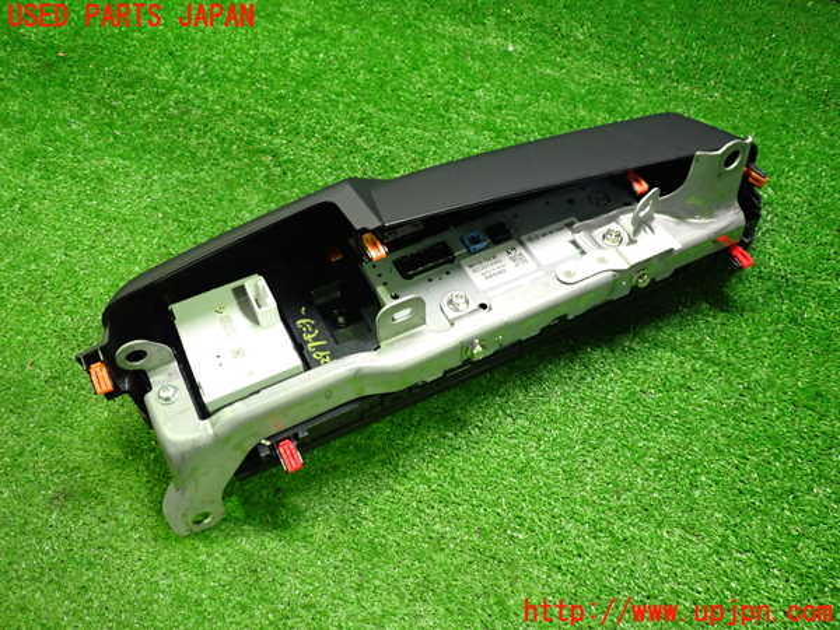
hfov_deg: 60.0
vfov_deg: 46.8
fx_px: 728
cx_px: 420
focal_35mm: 30
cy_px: 315
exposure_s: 1/30
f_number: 2.3
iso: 640
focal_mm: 5.4
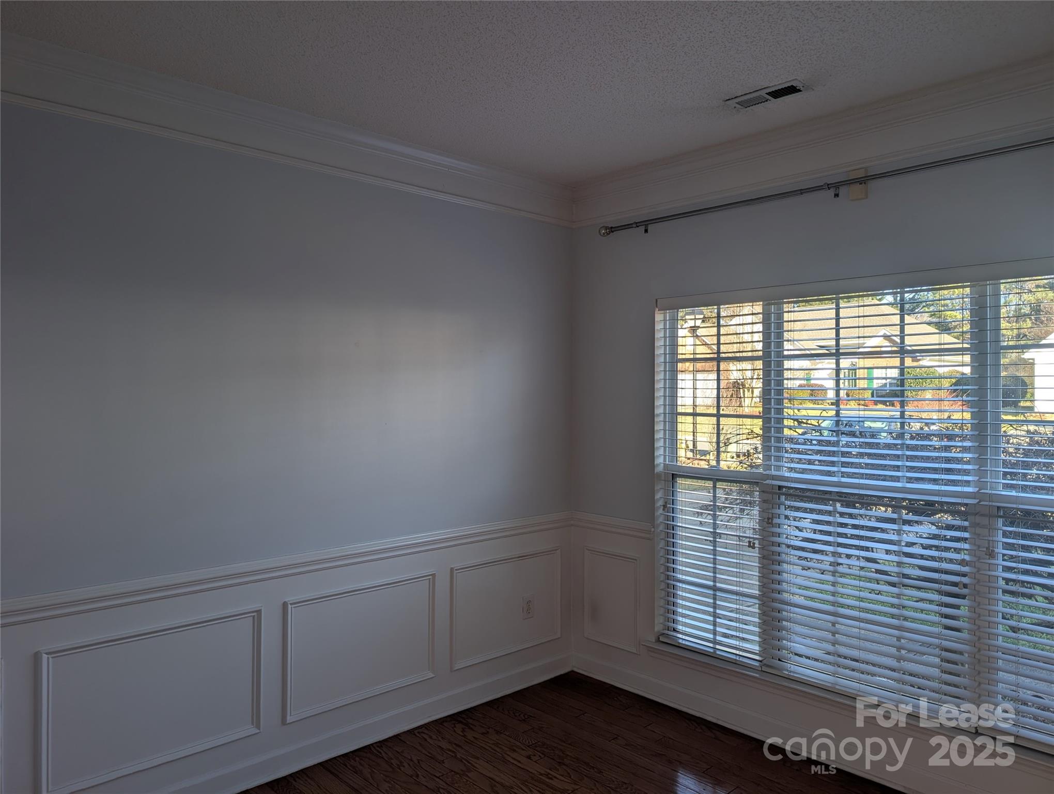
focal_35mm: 24
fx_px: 732
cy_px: 397
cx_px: 527
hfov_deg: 71.5
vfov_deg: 56.9
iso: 24
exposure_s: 1/174
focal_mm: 6.9
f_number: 1.68
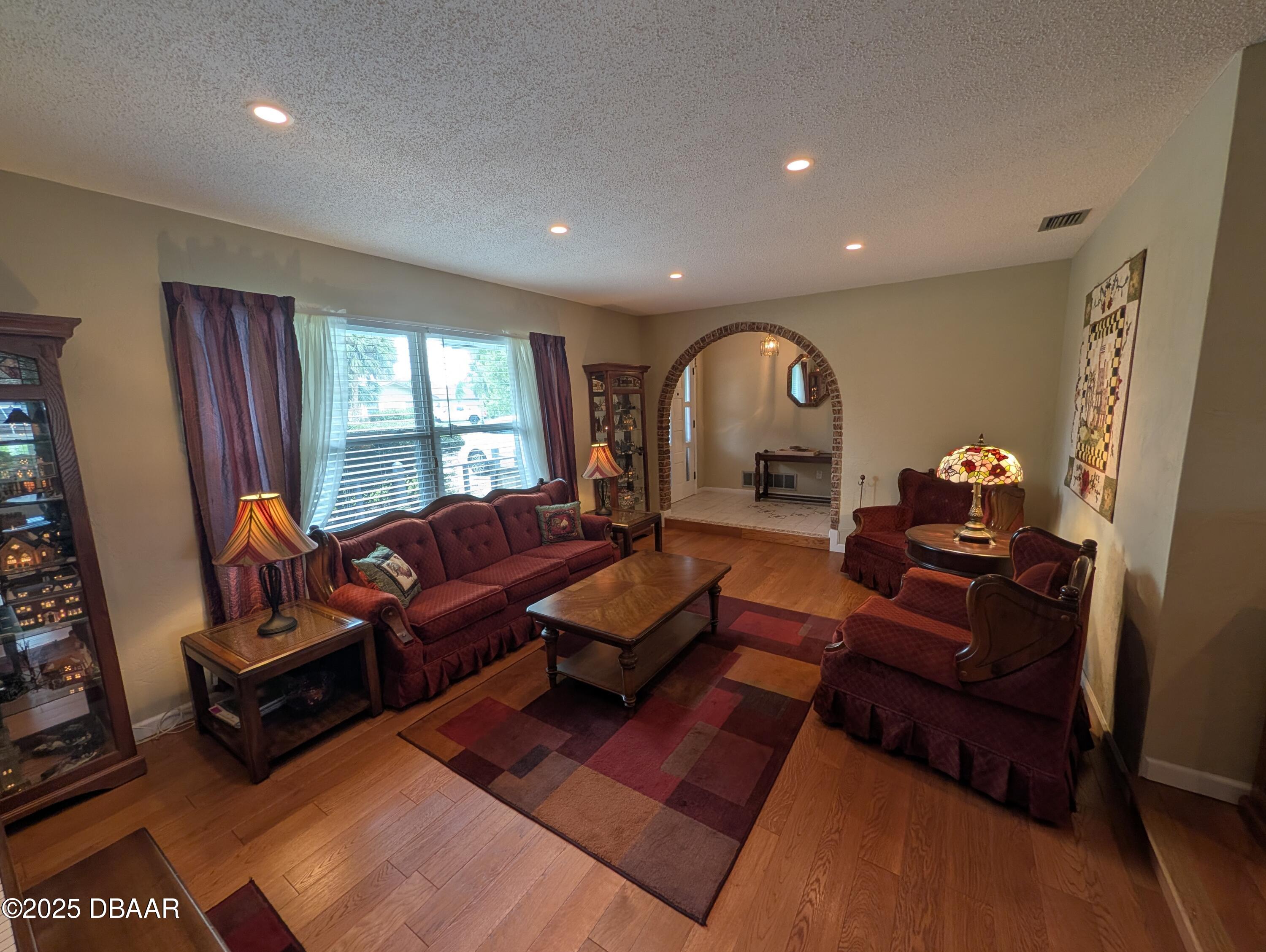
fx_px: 439
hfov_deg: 110.5
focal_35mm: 12
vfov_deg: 94.6
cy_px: 476
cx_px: 633
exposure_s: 1/60
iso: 55
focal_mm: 2.02
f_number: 1.7
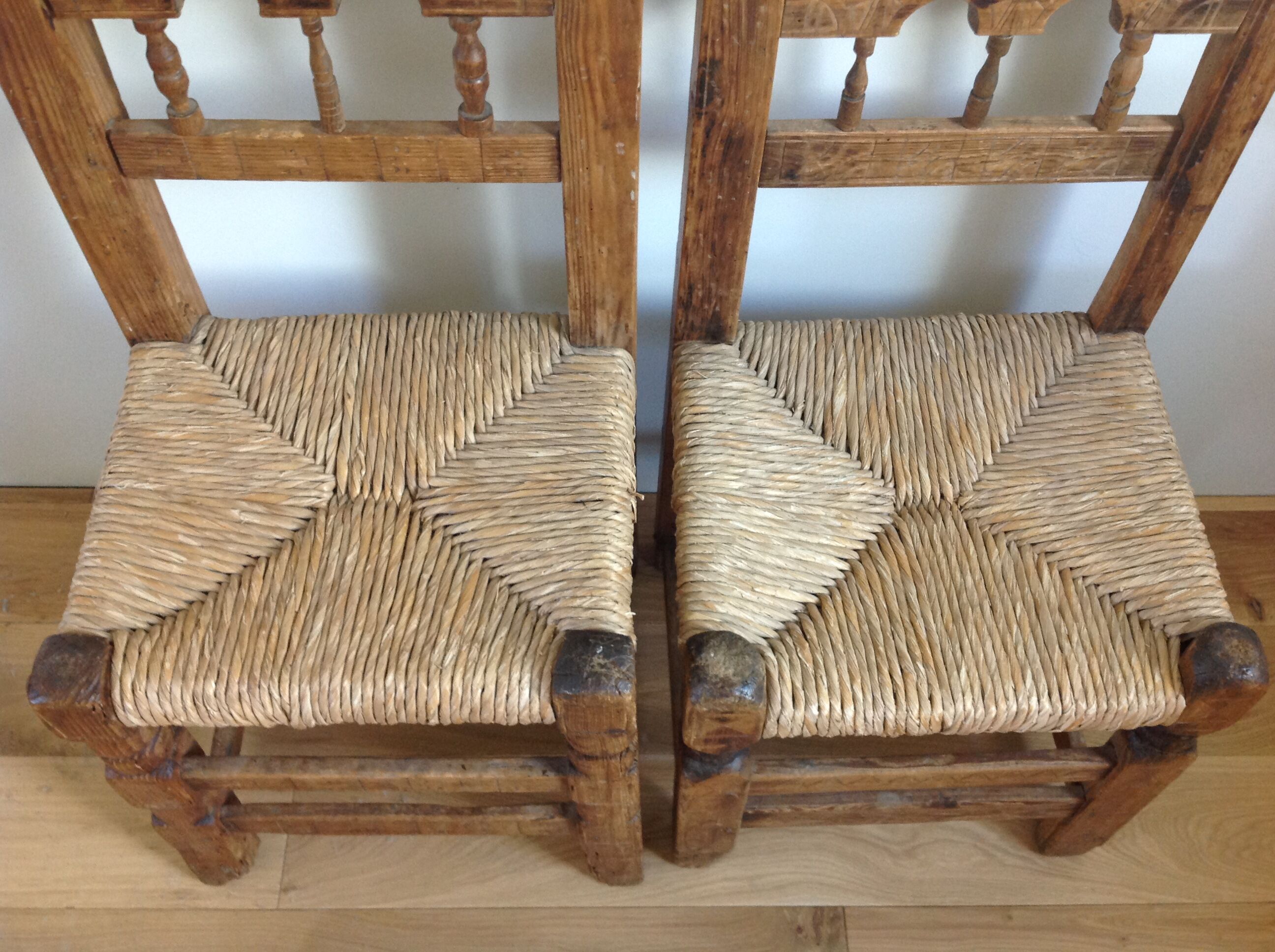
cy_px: 476
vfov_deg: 40.6
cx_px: 638
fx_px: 1287
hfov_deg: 52.7
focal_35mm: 35
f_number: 2.4
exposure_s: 1/15
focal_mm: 4.28
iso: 125
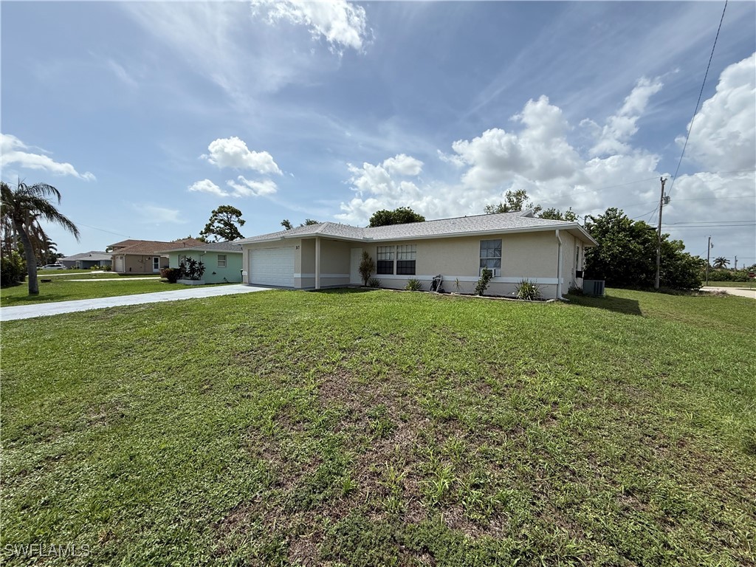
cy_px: 284
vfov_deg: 85.7
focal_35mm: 14
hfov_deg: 102.1
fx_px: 306
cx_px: 378
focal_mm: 2.22
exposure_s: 1/2976
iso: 50
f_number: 2.2
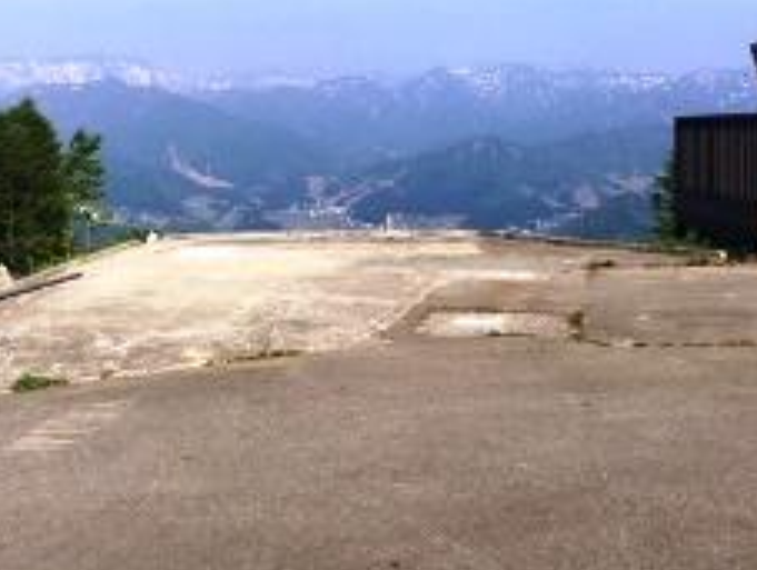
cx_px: 420
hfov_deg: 37.4
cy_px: 87
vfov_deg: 27.8
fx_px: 1117
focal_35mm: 51
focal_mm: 4.15
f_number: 2.2
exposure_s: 1/1603
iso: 25
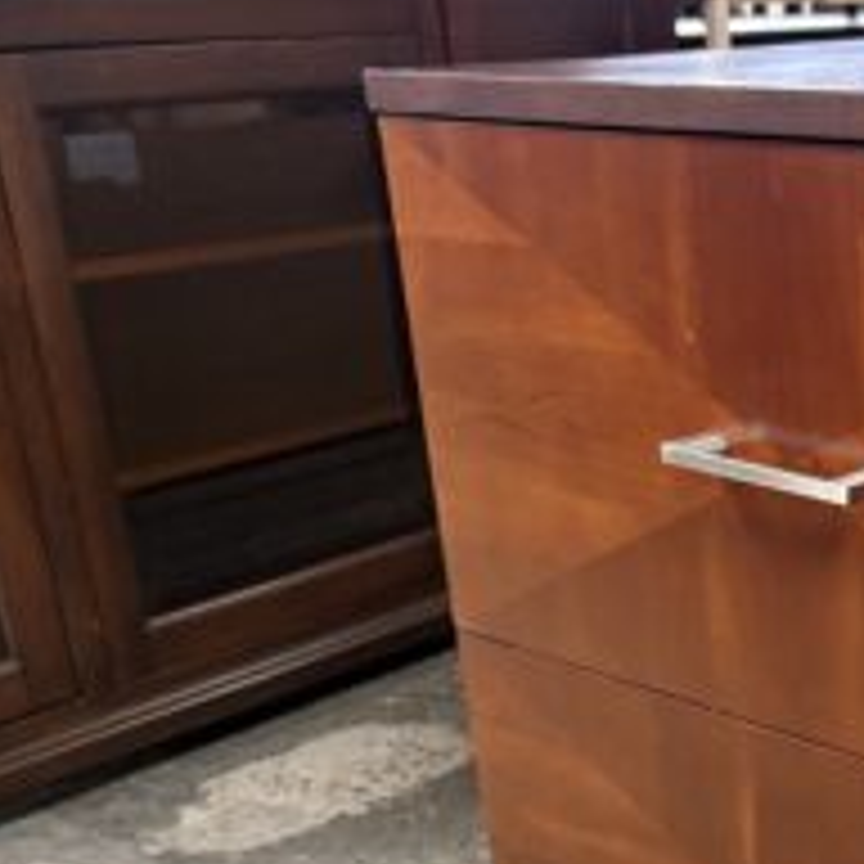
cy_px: 767
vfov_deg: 27.6
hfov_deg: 26.2
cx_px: 972
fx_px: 1694
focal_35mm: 60
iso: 640
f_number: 1.6
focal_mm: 5.96
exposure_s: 1/40
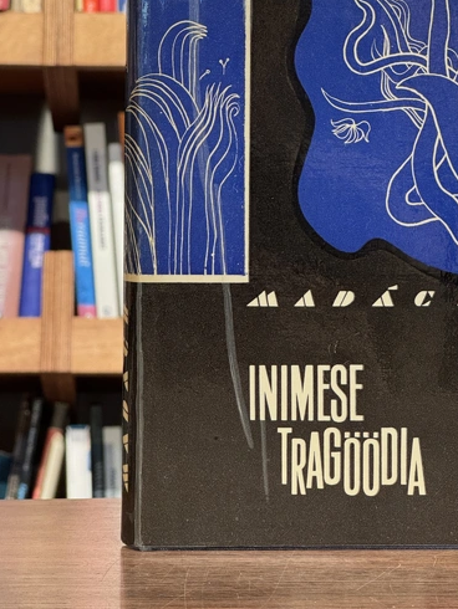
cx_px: 315
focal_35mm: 107
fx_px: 1886
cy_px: 218
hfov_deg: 13.8
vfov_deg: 18.3
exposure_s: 1/60
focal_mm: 9
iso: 320
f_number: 2.8
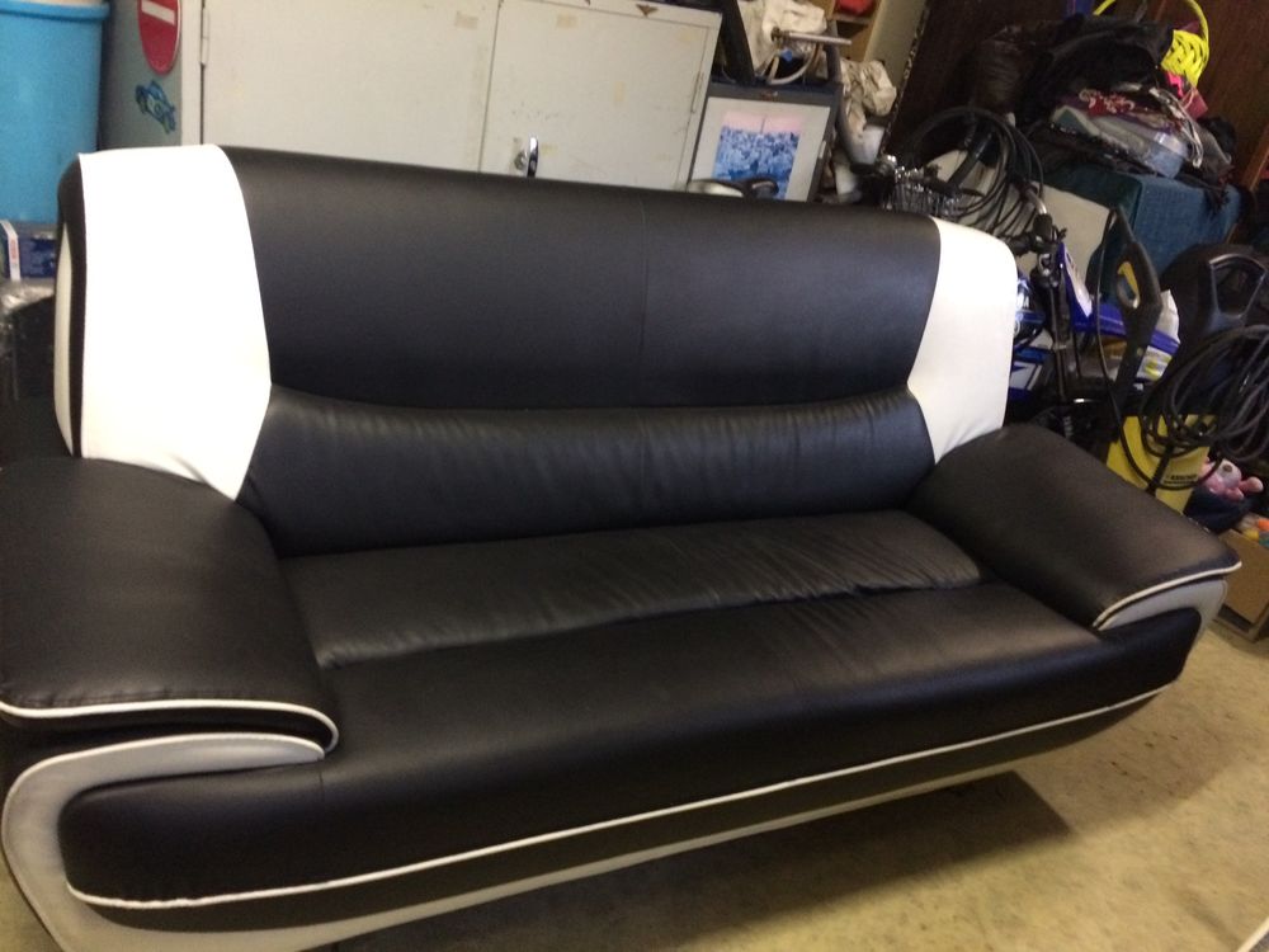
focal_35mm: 29
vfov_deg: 48.2
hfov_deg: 61.7
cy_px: 476
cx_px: 634
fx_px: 1063
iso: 320
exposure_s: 1/17
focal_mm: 4.15
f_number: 2.2
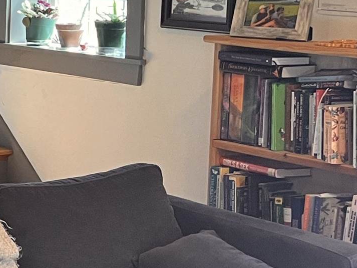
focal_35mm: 112
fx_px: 1155
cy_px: 46
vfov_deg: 13.2
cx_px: -364
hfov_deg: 14.5
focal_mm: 5.1
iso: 125
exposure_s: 1/60
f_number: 1.6
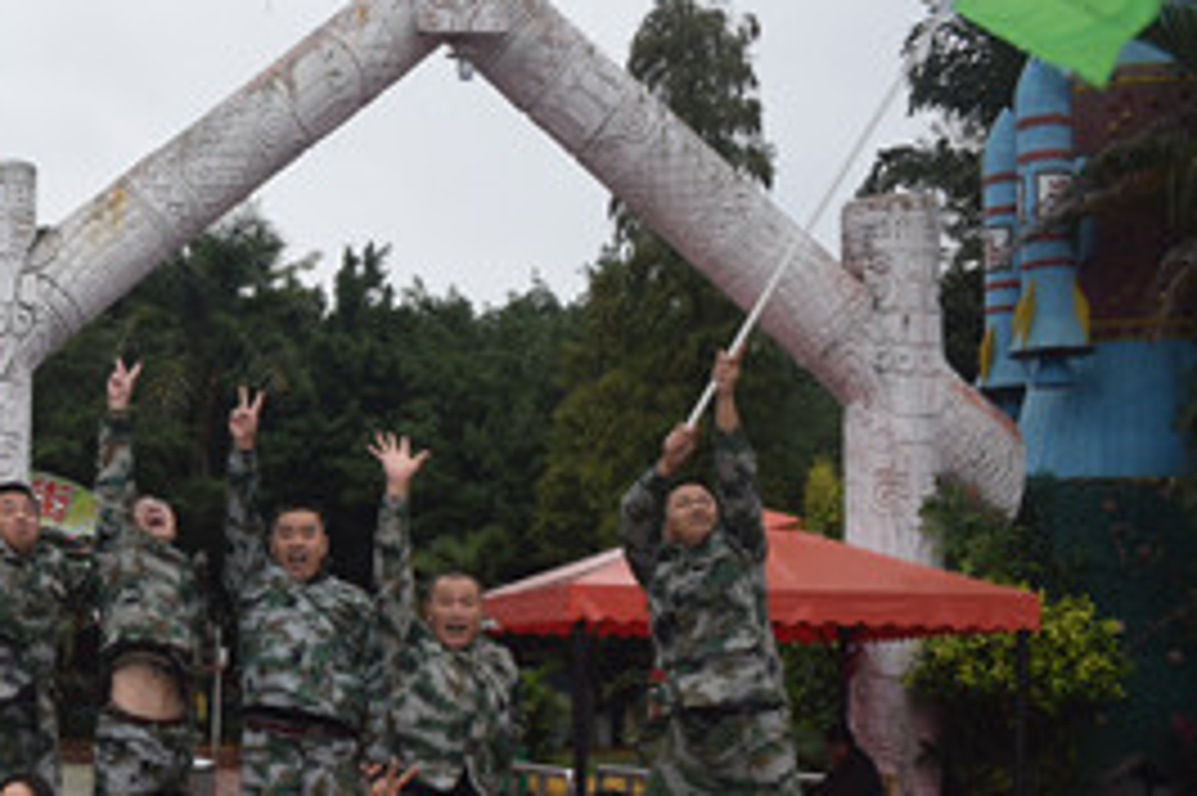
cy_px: 585
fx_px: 2363
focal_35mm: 71
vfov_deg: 19.0
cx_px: -122
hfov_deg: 26.2
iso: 125
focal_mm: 21
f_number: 5
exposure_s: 1/200
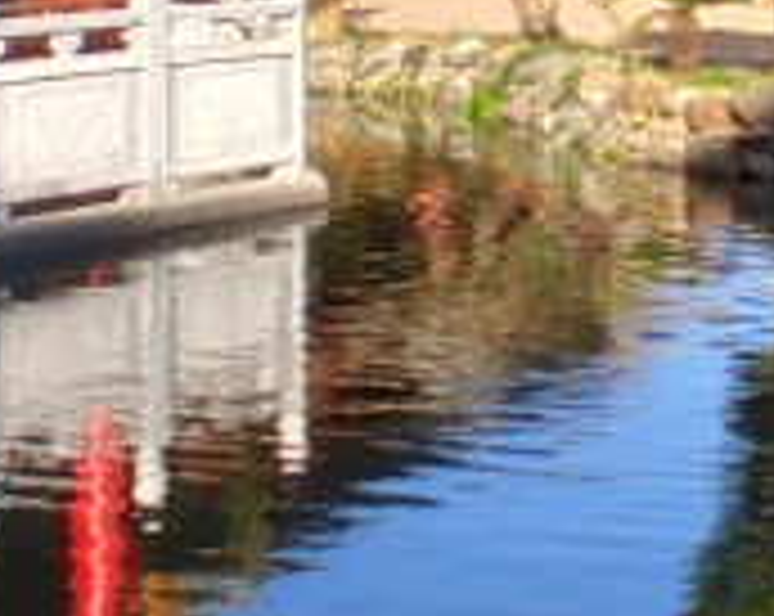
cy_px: -16
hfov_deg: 16.5
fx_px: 2653
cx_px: 544
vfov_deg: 13.1
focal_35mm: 116
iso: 100
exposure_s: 1/266
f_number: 2.2
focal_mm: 2.25
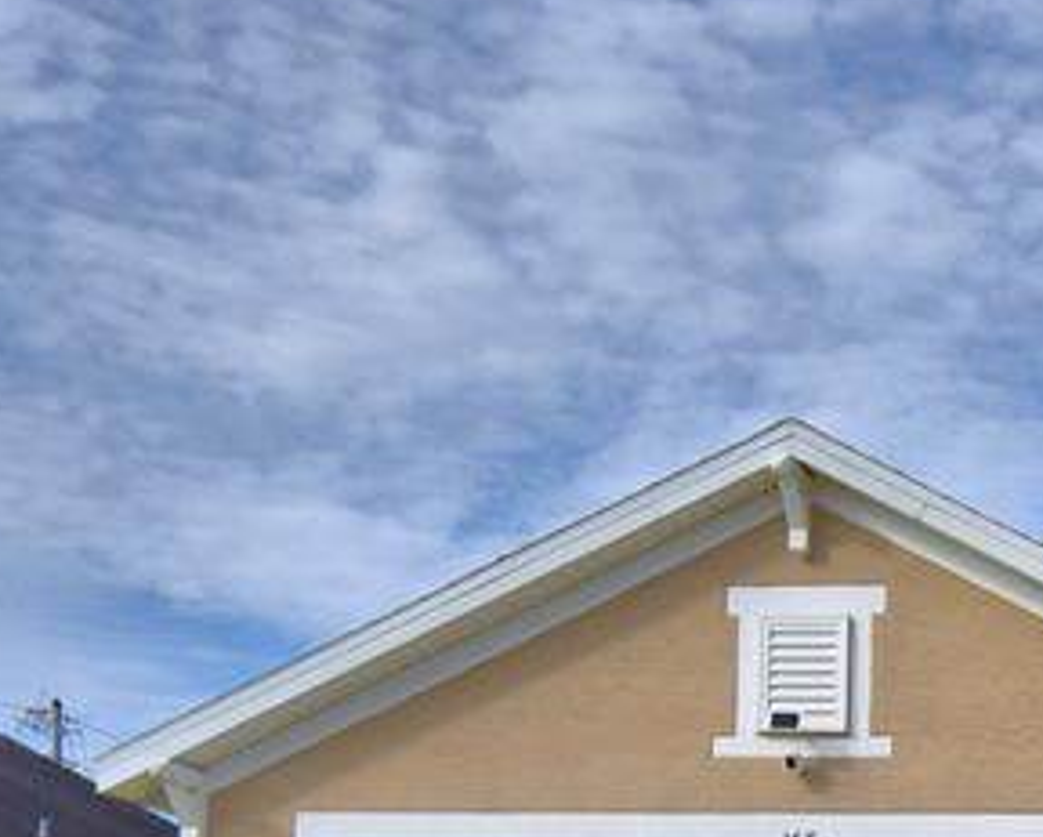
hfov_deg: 20.7
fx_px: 2472
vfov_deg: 18.0
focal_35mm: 80
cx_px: 1507
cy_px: 1062
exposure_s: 1/1000
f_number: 5.3
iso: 100
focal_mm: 16
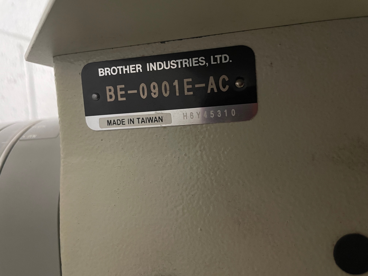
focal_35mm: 26
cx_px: 184
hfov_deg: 67.3
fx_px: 276
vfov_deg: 53.1
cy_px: 138
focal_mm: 4.2
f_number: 1.6
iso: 1000
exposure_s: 1/30
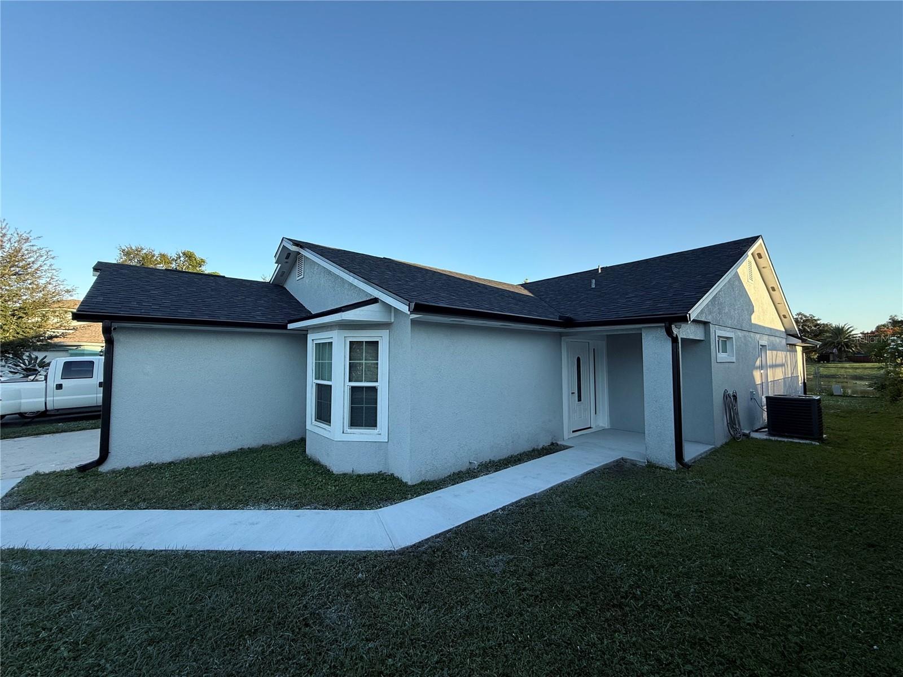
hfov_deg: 102.1
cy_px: 338
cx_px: 452
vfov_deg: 85.7
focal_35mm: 14
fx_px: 365
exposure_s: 1/411
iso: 50
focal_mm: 2.22
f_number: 2.2
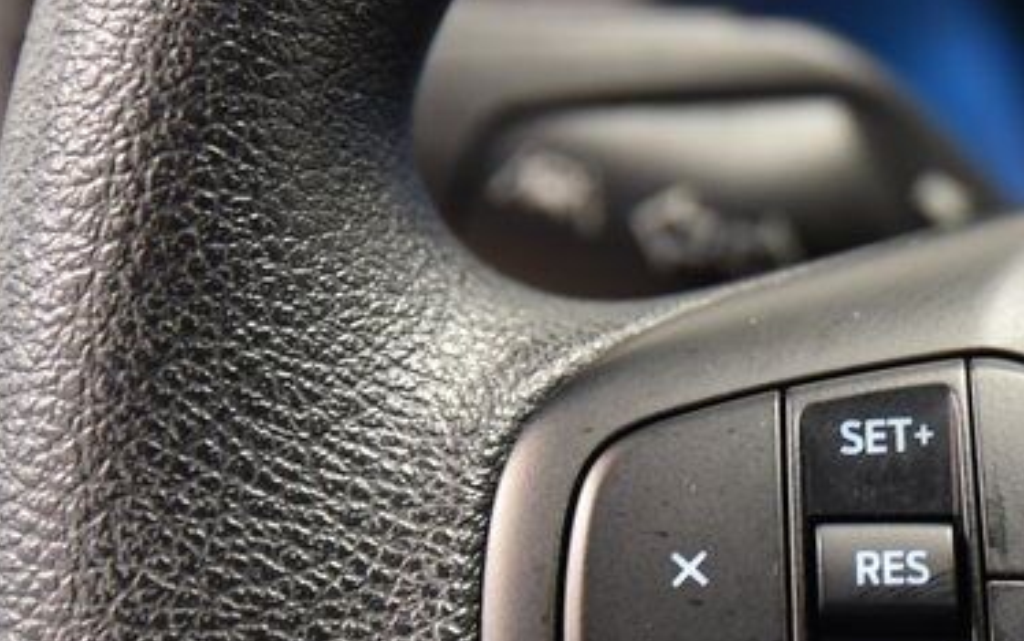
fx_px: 4829
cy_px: 701
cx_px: 1333
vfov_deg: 7.5
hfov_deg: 11.8
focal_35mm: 173
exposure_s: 1/20
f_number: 4
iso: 1600
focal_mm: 62
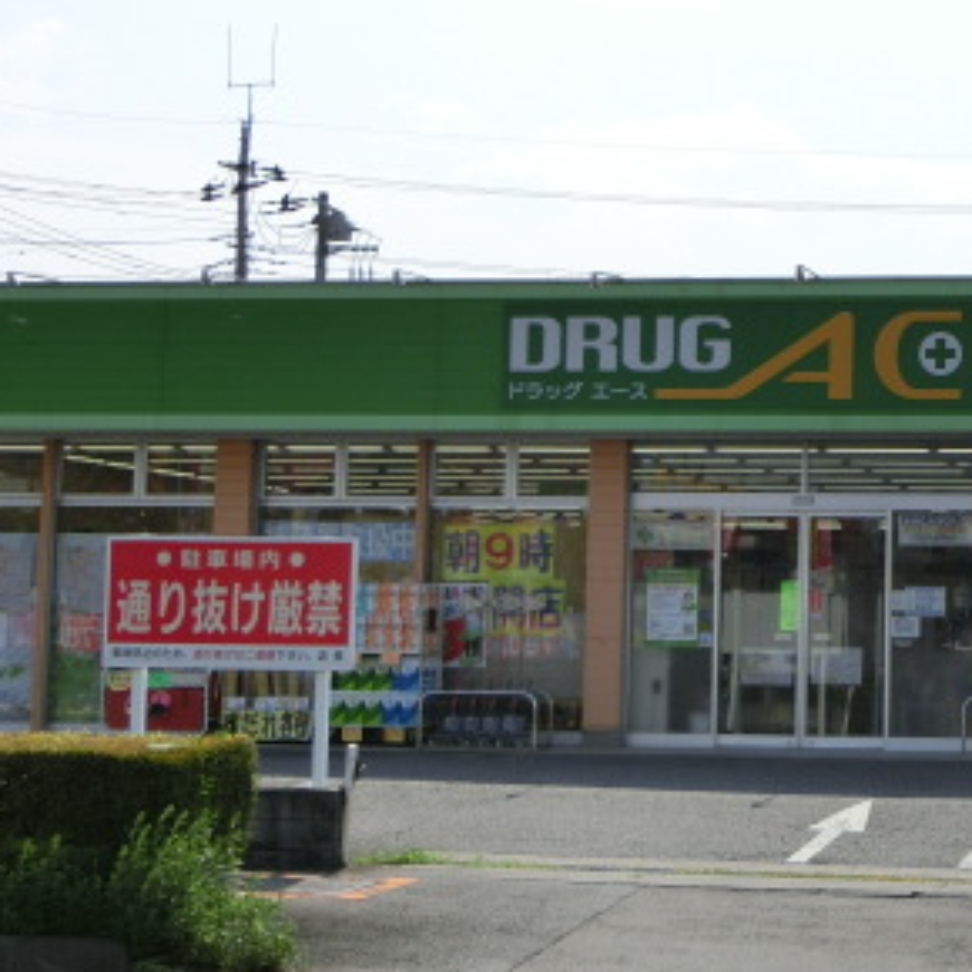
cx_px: 995
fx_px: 2414
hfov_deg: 21.8
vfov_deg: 22.7
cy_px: 399
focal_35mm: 76
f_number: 4.1
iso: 80
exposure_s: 1/1000
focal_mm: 6.9
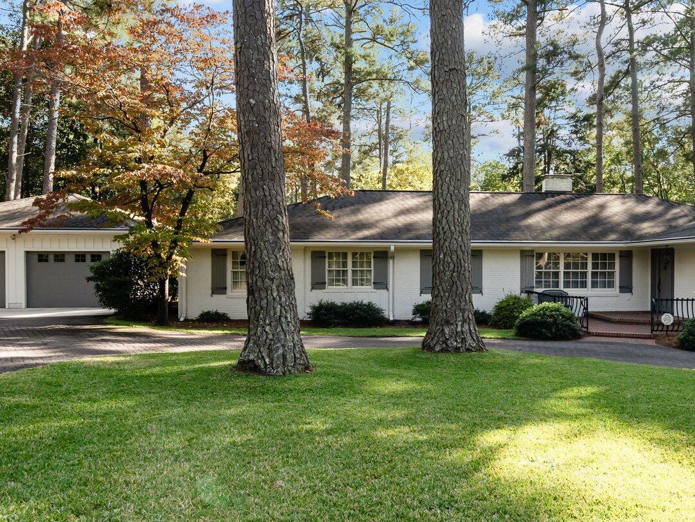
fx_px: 582
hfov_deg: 60.5
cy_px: 265
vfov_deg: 48.2
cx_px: 452
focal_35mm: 29
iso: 400
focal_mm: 16
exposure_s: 1/125
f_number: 8
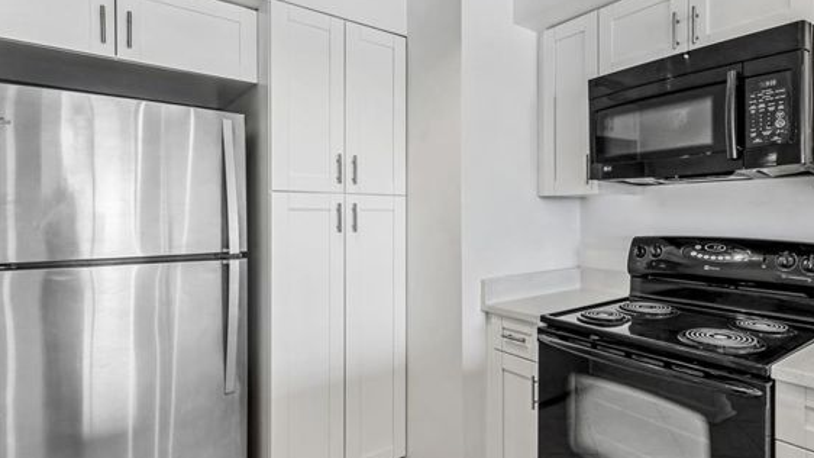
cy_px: 205
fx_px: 453
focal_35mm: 21
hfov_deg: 82.7
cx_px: 495
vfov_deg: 53.5
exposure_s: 1/100
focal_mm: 16
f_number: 8
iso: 1600
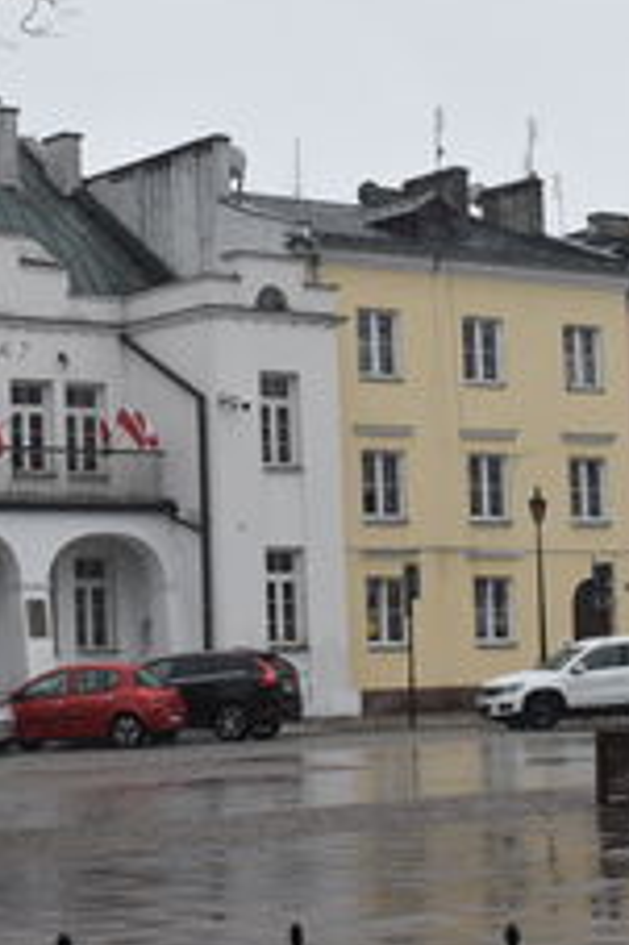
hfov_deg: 15.2
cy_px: 454
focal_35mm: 89
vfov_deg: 22.9
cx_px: 133
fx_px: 2336
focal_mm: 32
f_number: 8
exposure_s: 1/250
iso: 360
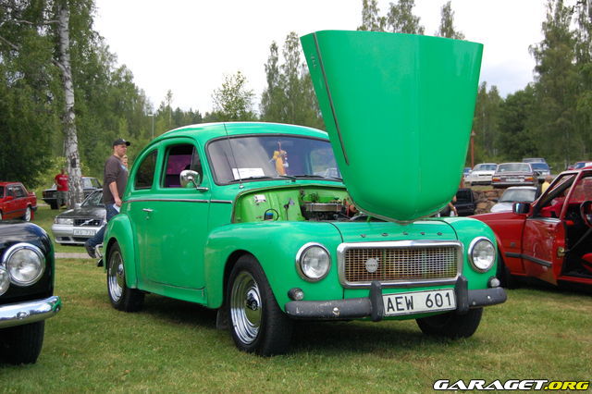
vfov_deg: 23.8
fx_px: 937
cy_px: 197
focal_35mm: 57
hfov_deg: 35.1
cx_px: 296
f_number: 5.6
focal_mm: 38
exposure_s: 1/1600
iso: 800
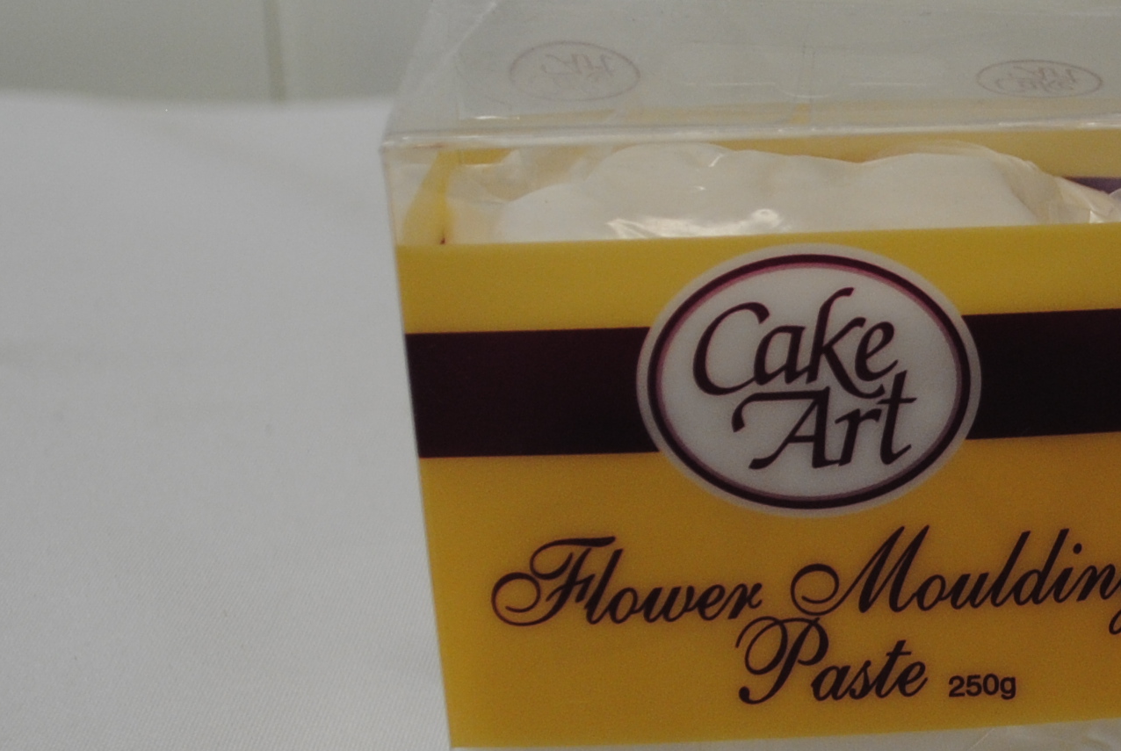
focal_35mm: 91
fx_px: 2838
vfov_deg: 15.1
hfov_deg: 21.0
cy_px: 443
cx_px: 1292
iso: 200
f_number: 4
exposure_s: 1/60
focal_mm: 20
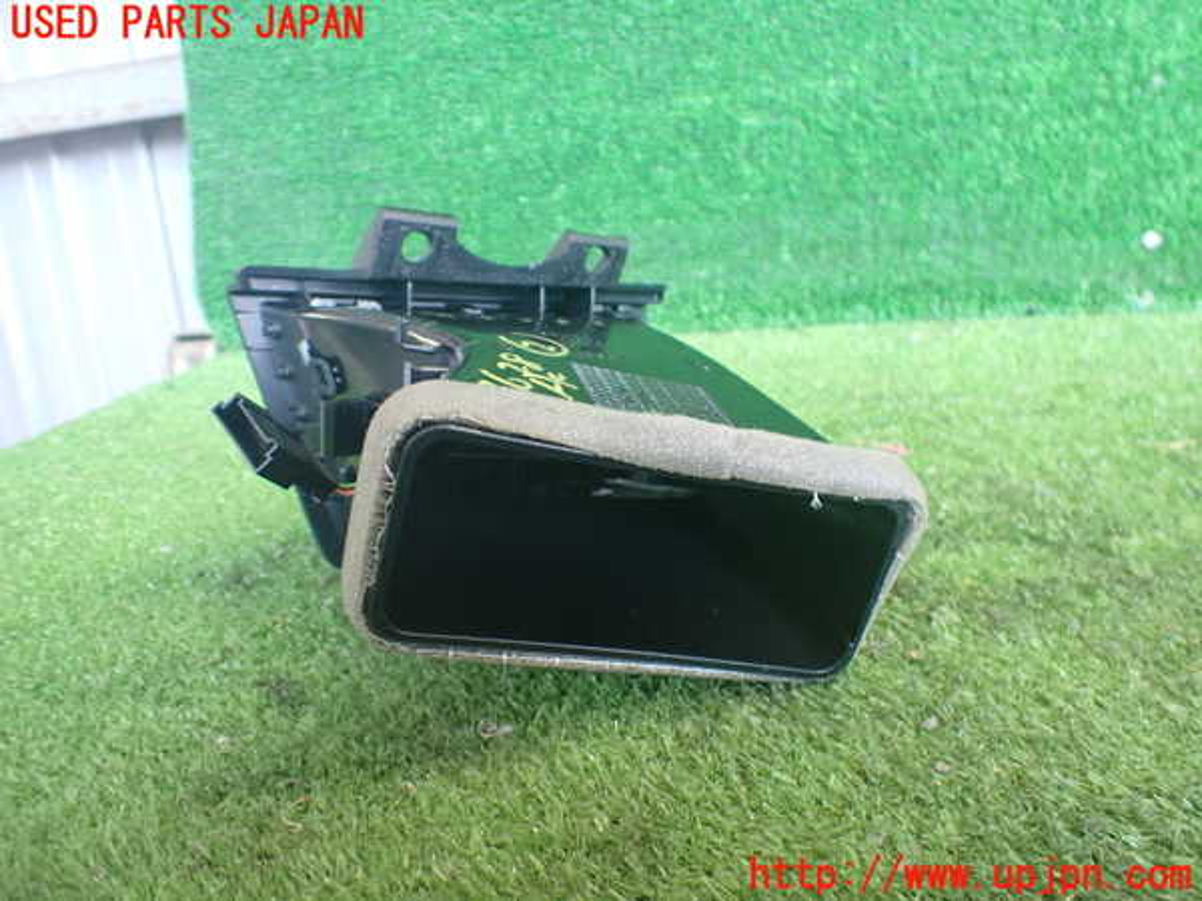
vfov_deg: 46.8
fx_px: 1042
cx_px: 601
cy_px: 450
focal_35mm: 30
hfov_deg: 60.0
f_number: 2.3
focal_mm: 5.4
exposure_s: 1/50
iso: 800
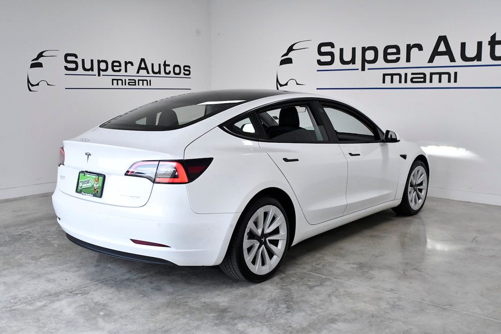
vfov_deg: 36.9
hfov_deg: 53.1
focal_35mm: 36
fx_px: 501
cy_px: 167
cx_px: 250
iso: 2500
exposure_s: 1/4000
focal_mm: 24
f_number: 3.5
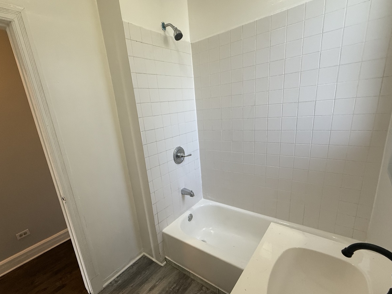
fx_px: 192
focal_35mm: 17
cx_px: 177
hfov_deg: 90.8
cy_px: 162
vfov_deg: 74.5
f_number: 2.2
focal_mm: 2.22
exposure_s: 1/120
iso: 250
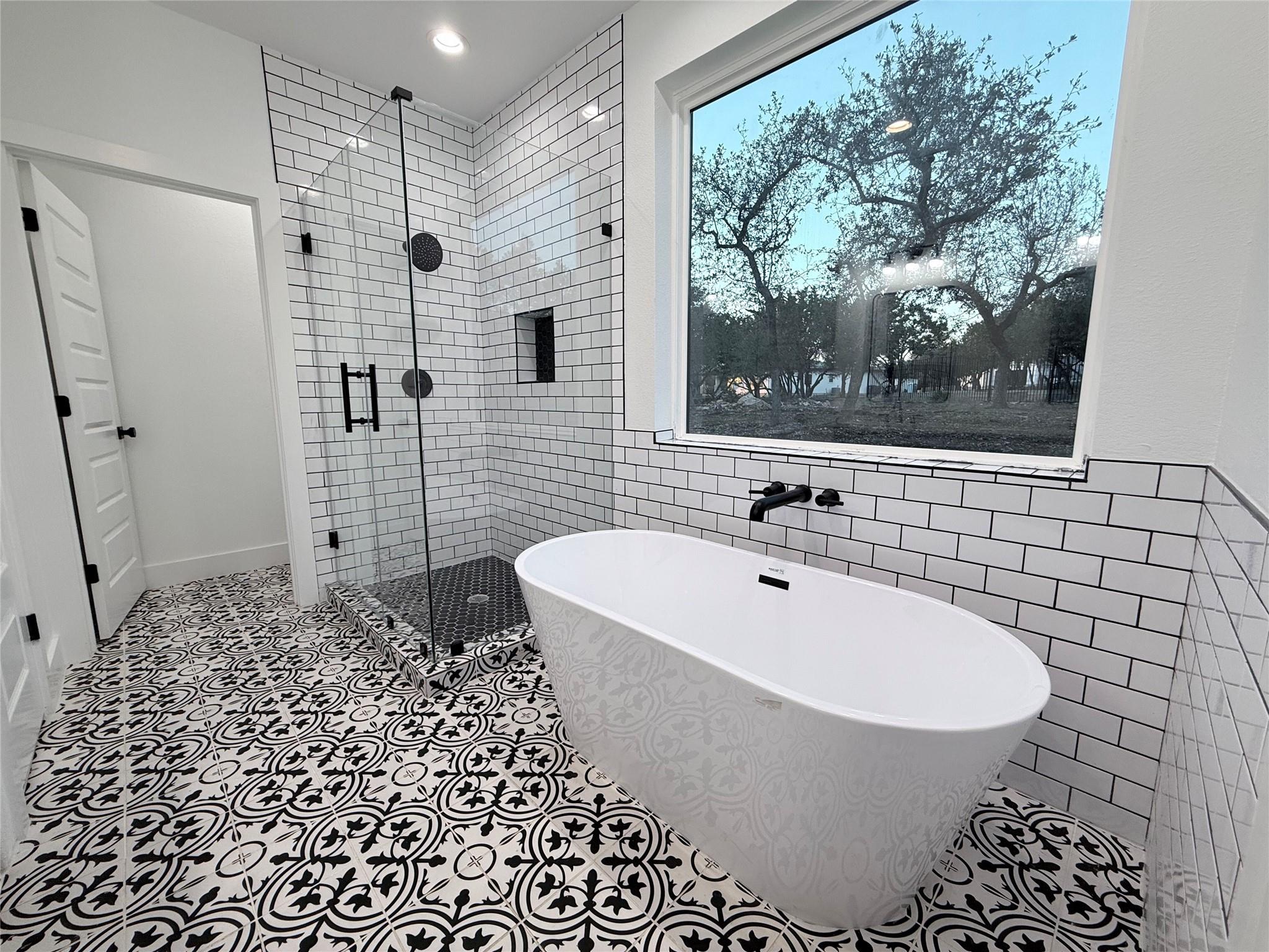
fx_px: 513
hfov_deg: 102.1
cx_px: 634
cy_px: 476
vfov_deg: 85.7
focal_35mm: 14
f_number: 2.2
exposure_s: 1/120
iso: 80
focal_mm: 2.22
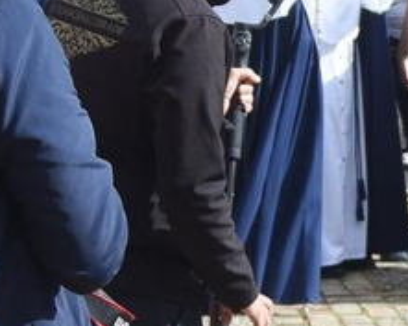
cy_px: 26
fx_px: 2380
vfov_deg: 7.8
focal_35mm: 197
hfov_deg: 9.4
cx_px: 726
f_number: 5
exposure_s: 1/400
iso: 100
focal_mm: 29
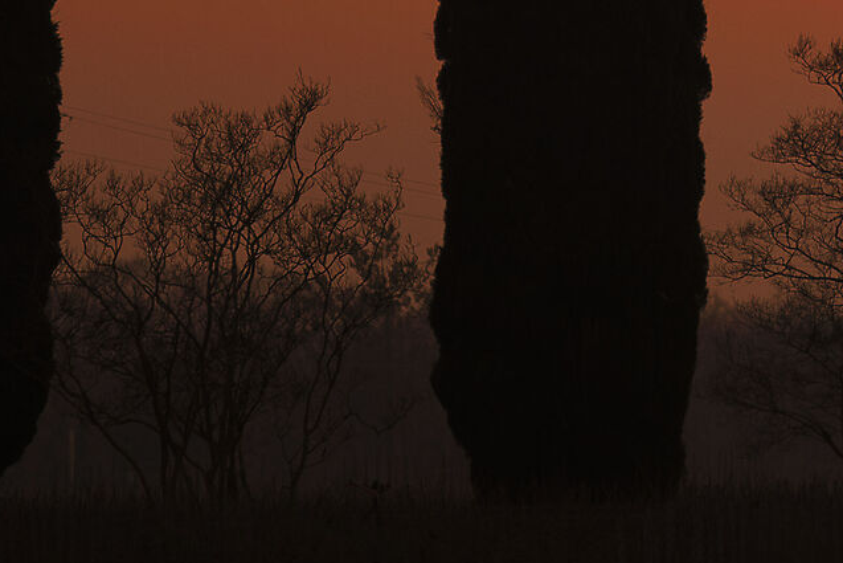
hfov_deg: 1.7
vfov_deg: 1.1
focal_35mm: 1205
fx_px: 28222
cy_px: -306
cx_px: 1076
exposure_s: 1/320
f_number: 5.6
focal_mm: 320
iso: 500
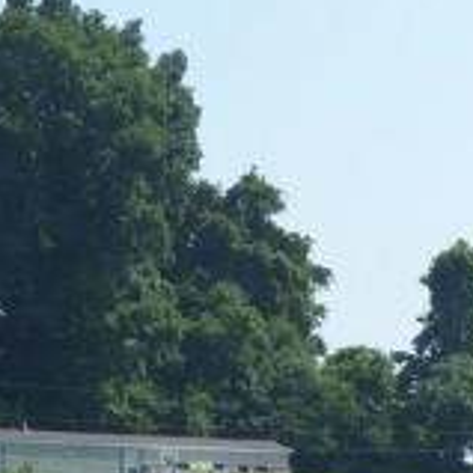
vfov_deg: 6.6
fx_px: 4066
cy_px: 604
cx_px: 419
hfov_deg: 6.6
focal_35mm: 263
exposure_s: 1/500
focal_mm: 13.2
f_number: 4.6
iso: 100
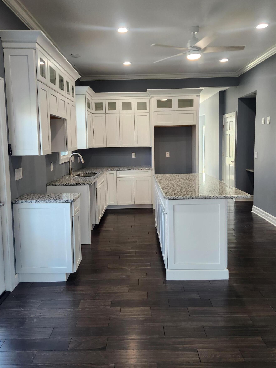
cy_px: 173
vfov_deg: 67.2
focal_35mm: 26
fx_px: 276
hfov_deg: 53.1
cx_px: 141
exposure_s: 1/120
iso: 125
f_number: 1.8
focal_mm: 5.4
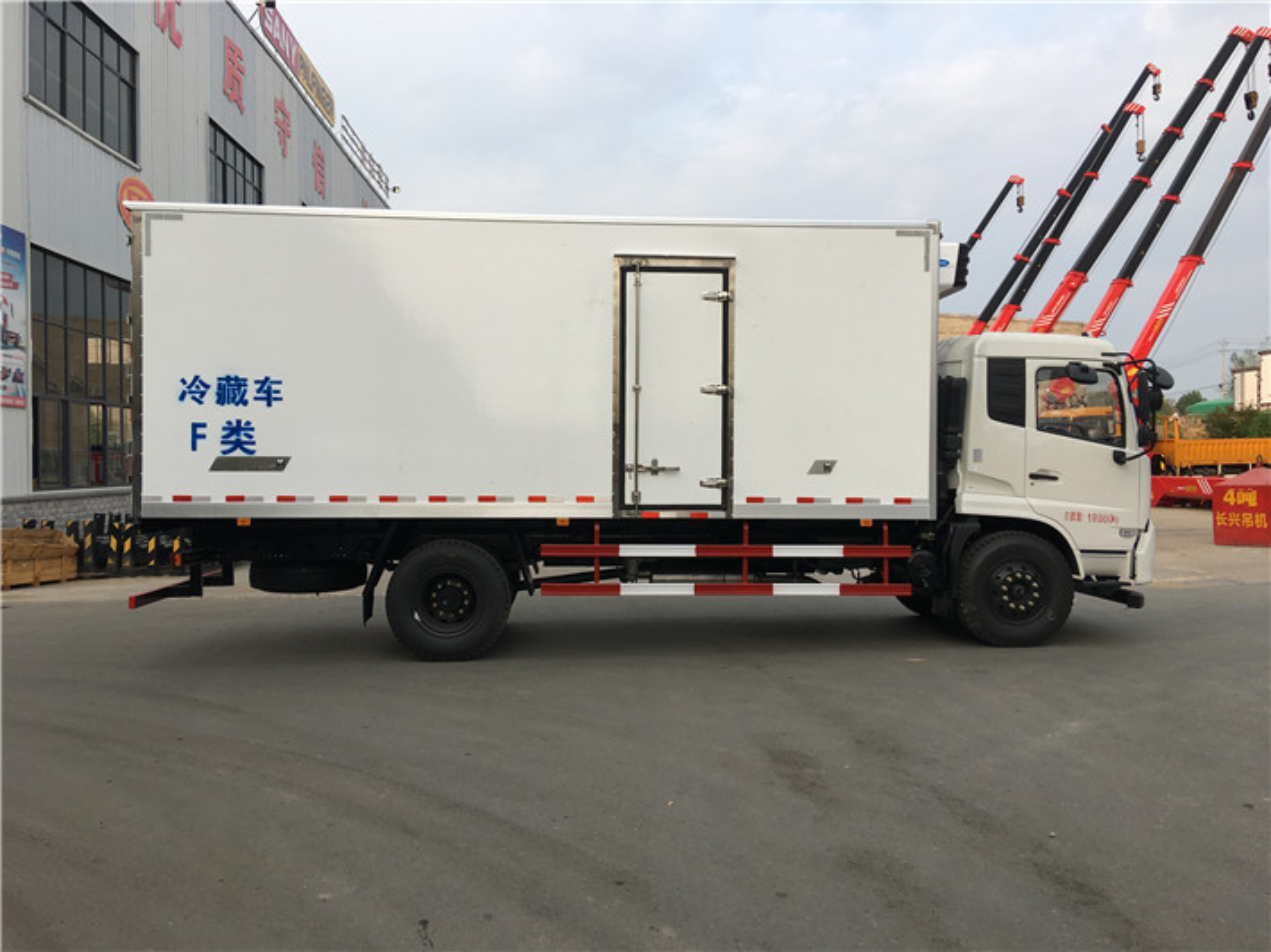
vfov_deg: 48.2
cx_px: 636
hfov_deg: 61.7
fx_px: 1064
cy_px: 476
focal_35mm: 29
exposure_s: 1/398
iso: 25
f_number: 2.2
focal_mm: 4.15
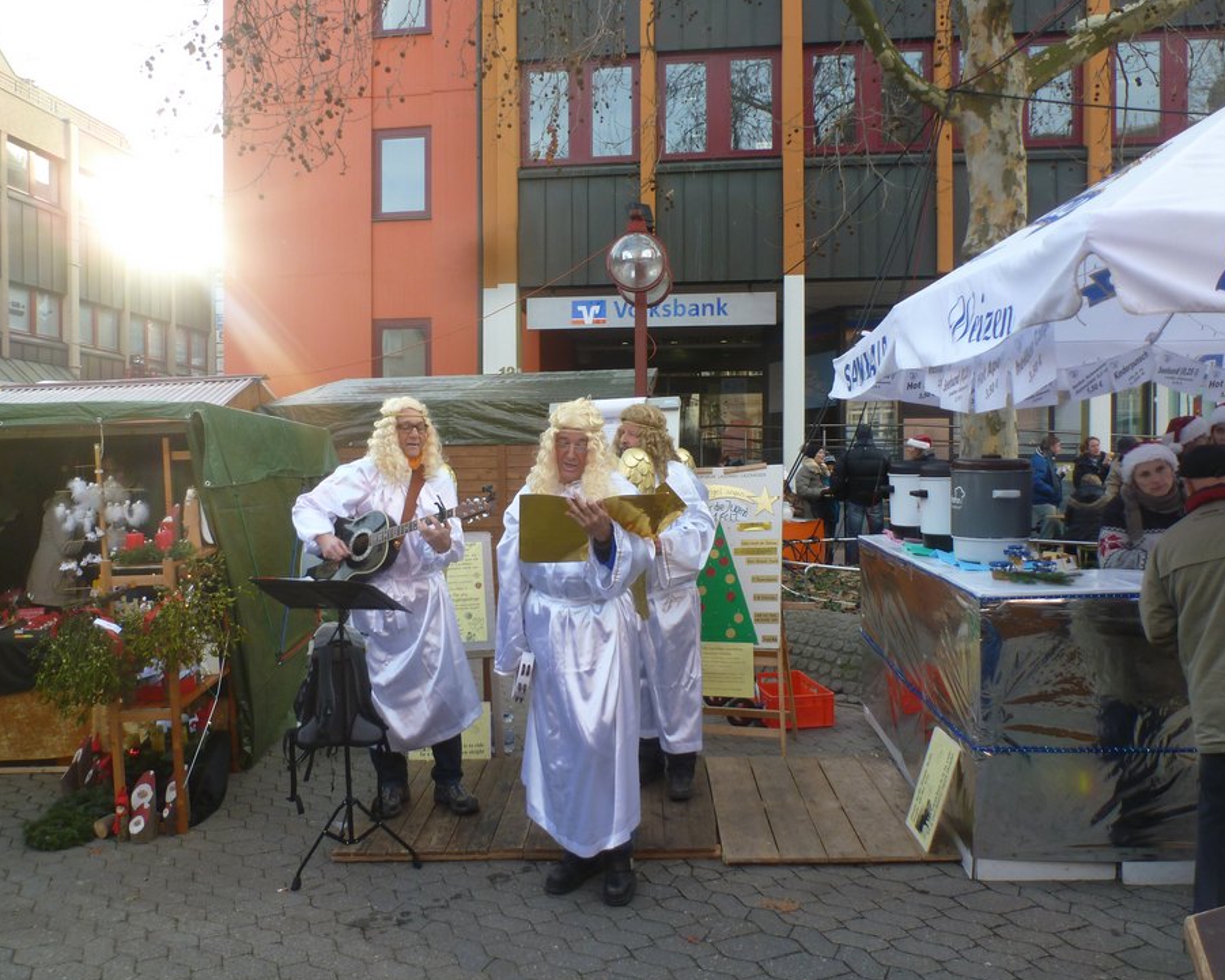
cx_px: 606
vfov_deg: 54.9
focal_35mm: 26
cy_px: 506
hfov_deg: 66.0
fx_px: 943
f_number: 3.3
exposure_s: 1/100
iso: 100
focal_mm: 4.3
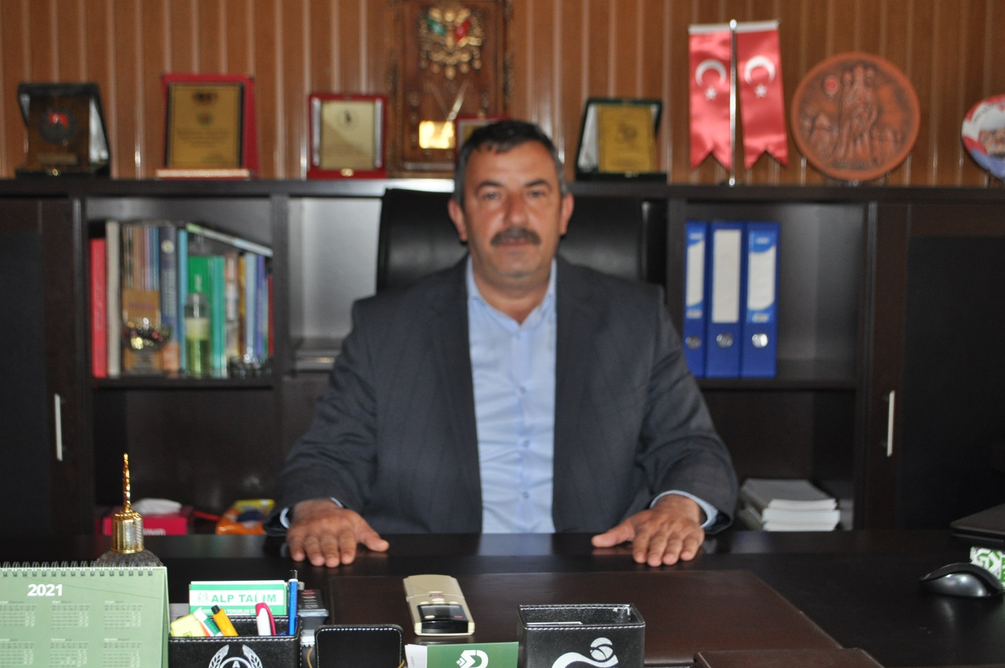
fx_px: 1464
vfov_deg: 25.7
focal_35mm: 52
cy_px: 334
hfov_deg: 37.9
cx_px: 502
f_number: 5
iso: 800
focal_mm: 35
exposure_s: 1/60
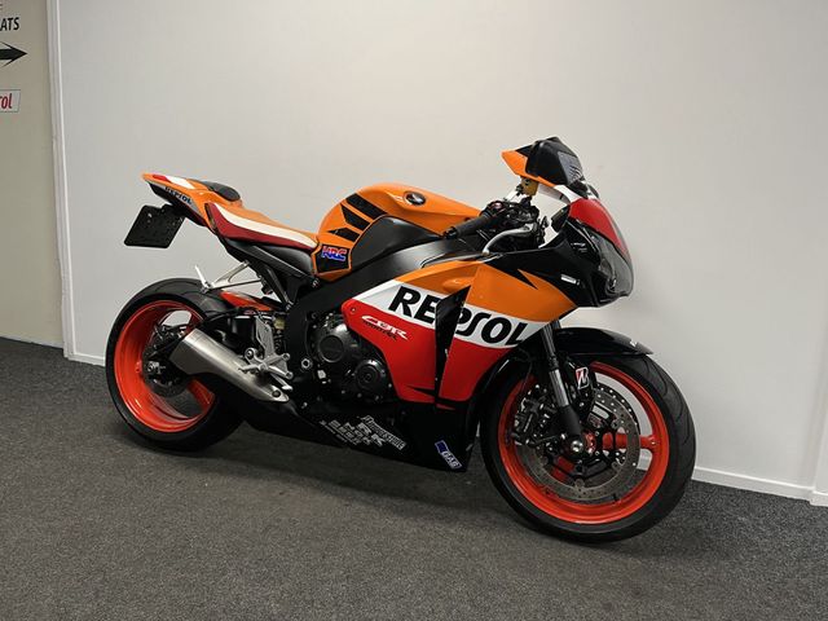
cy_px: 310
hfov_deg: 67.3
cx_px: 414
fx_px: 622
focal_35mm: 26
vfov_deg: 53.1
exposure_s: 1/50
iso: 80
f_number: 1.6
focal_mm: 5.1
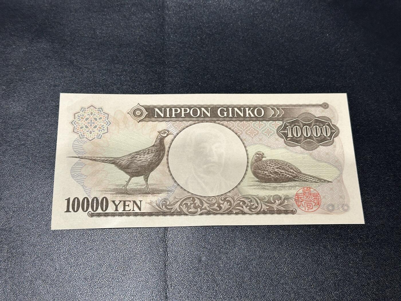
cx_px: 200
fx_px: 556
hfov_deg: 39.7
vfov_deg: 30.3
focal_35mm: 48
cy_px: 150
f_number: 1.78
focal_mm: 6.86
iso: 125
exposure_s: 1/50
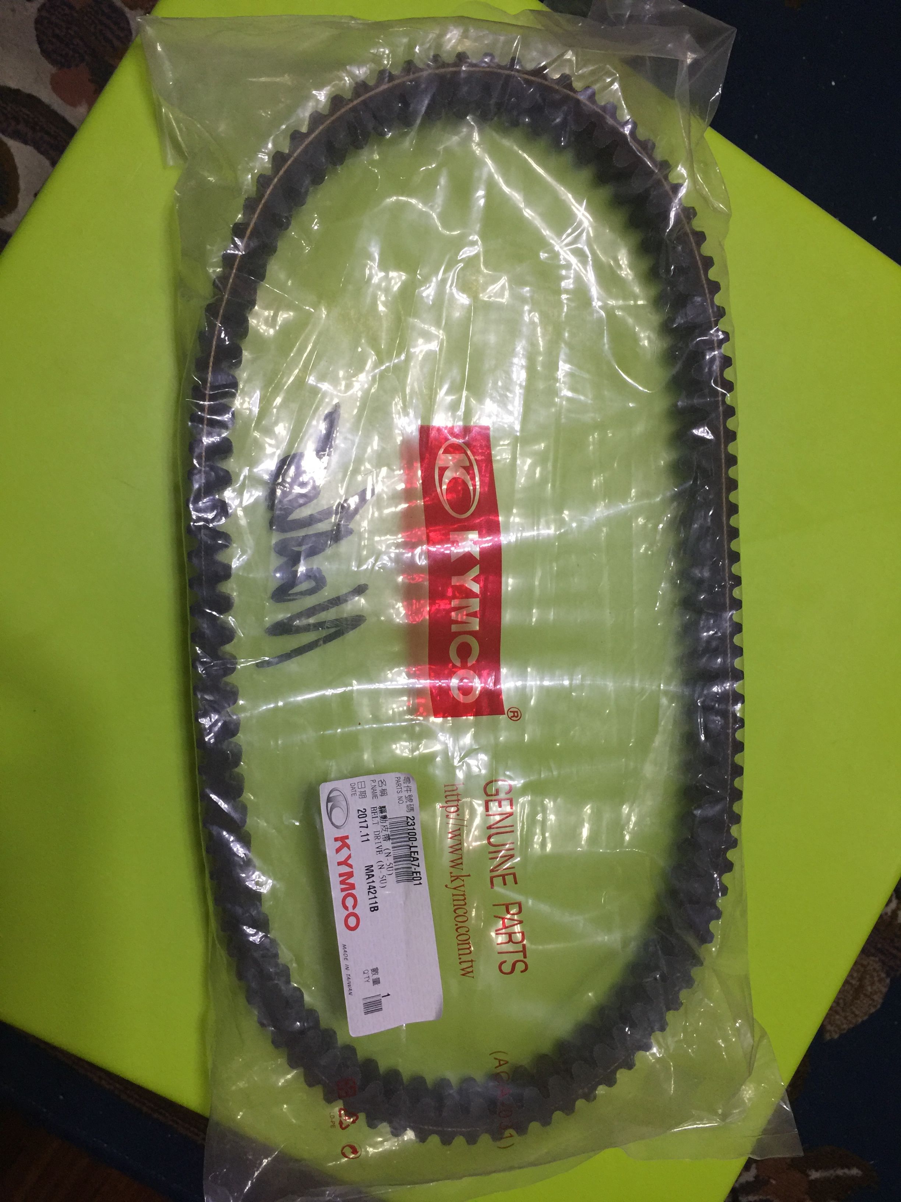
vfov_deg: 61.7
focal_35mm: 29
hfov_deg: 48.2
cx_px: 450
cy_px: 601
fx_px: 1006
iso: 80
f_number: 2.2
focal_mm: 4.15
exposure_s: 1/17
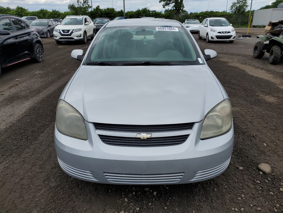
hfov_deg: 67.3
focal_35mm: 26
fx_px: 213
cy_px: 106
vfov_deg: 53.1
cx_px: 142
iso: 50
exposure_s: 1/5000
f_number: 1.5
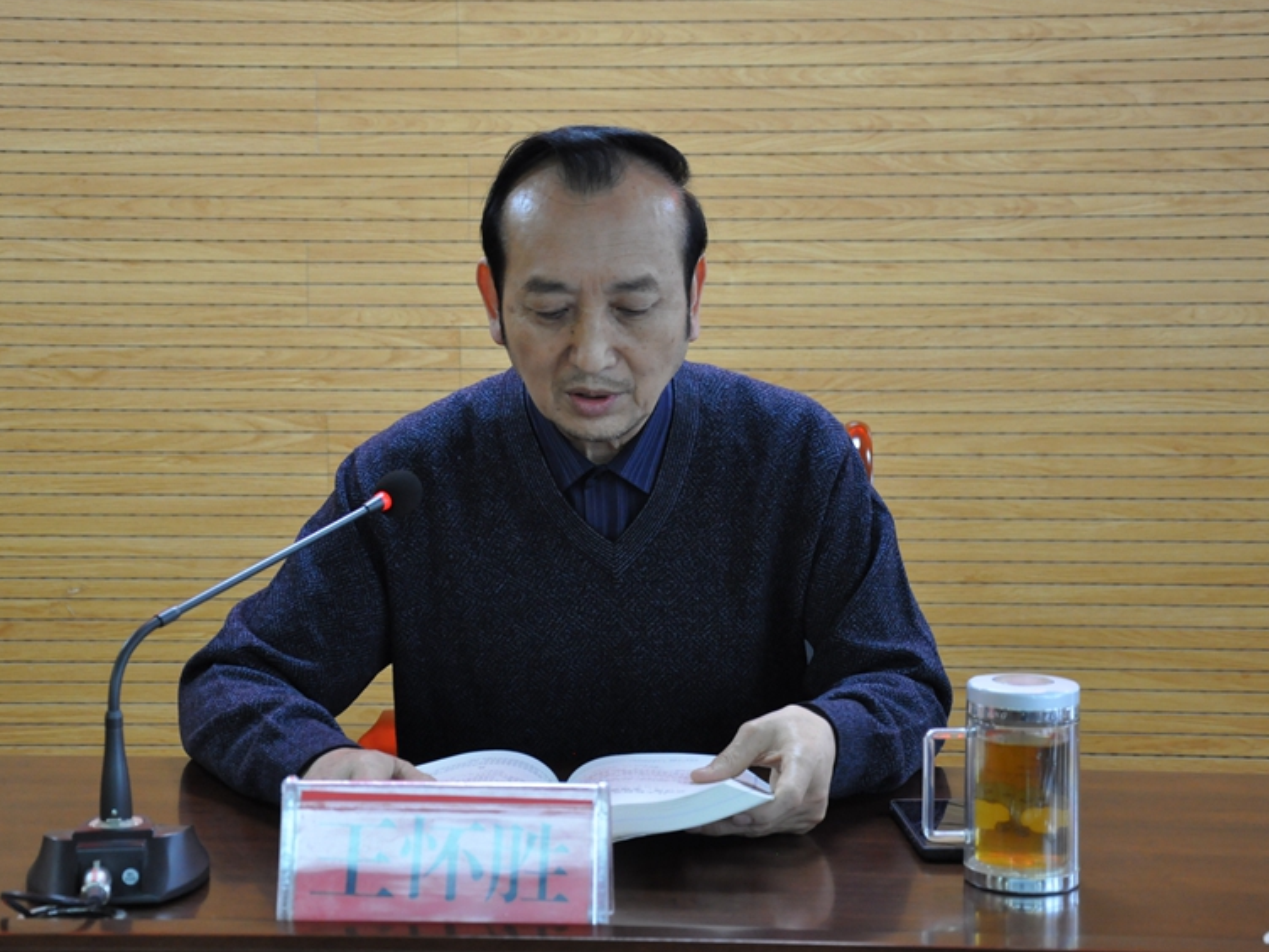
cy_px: 457
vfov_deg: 21.3
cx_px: 604
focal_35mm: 69
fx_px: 2529
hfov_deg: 28.2
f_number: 4.5
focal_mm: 40
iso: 1400
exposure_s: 1/30
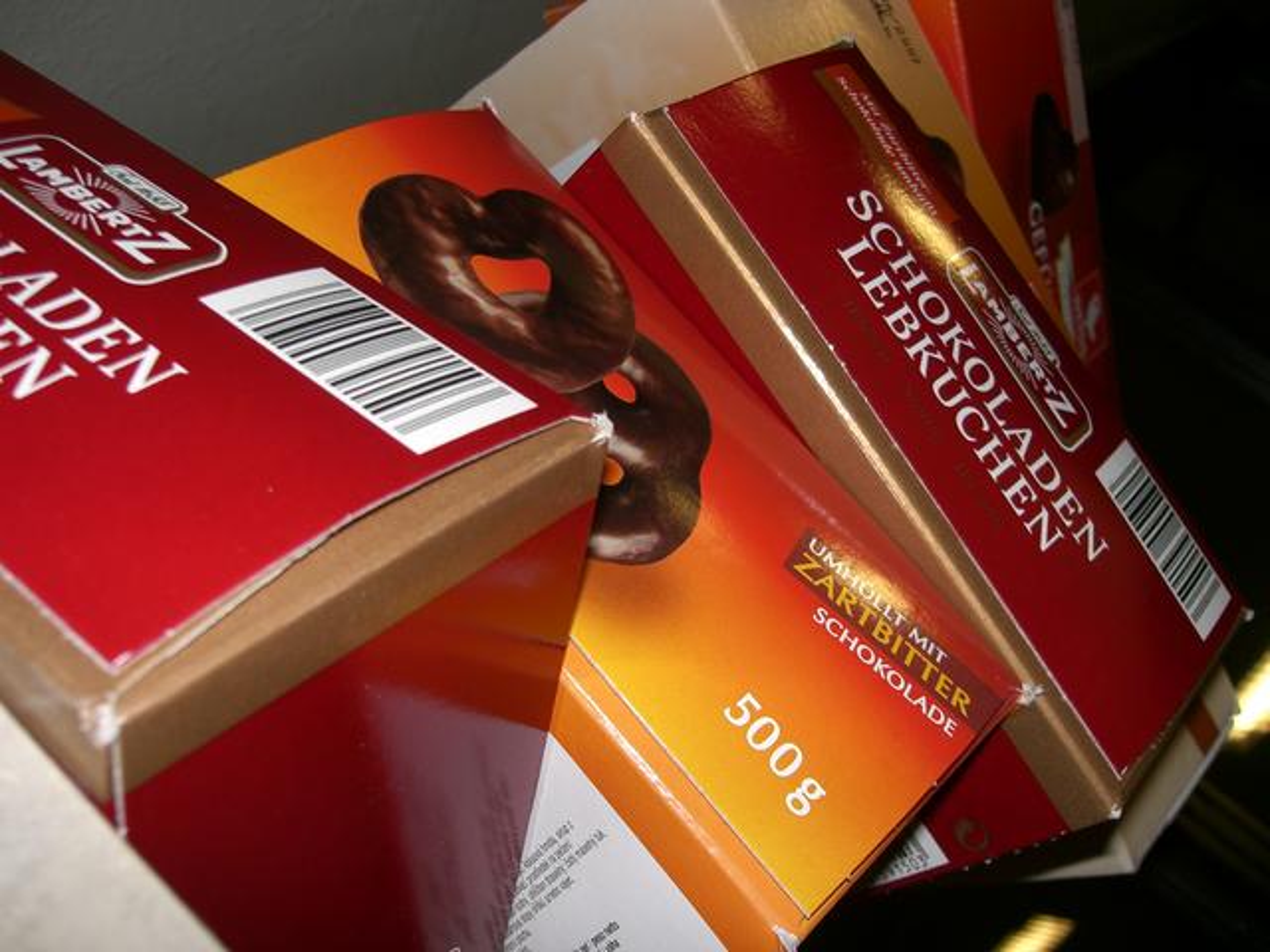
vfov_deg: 37.7
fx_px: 1394
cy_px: 476
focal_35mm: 38
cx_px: 635
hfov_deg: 49.0
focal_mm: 6.3
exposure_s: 1/60
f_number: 3.1
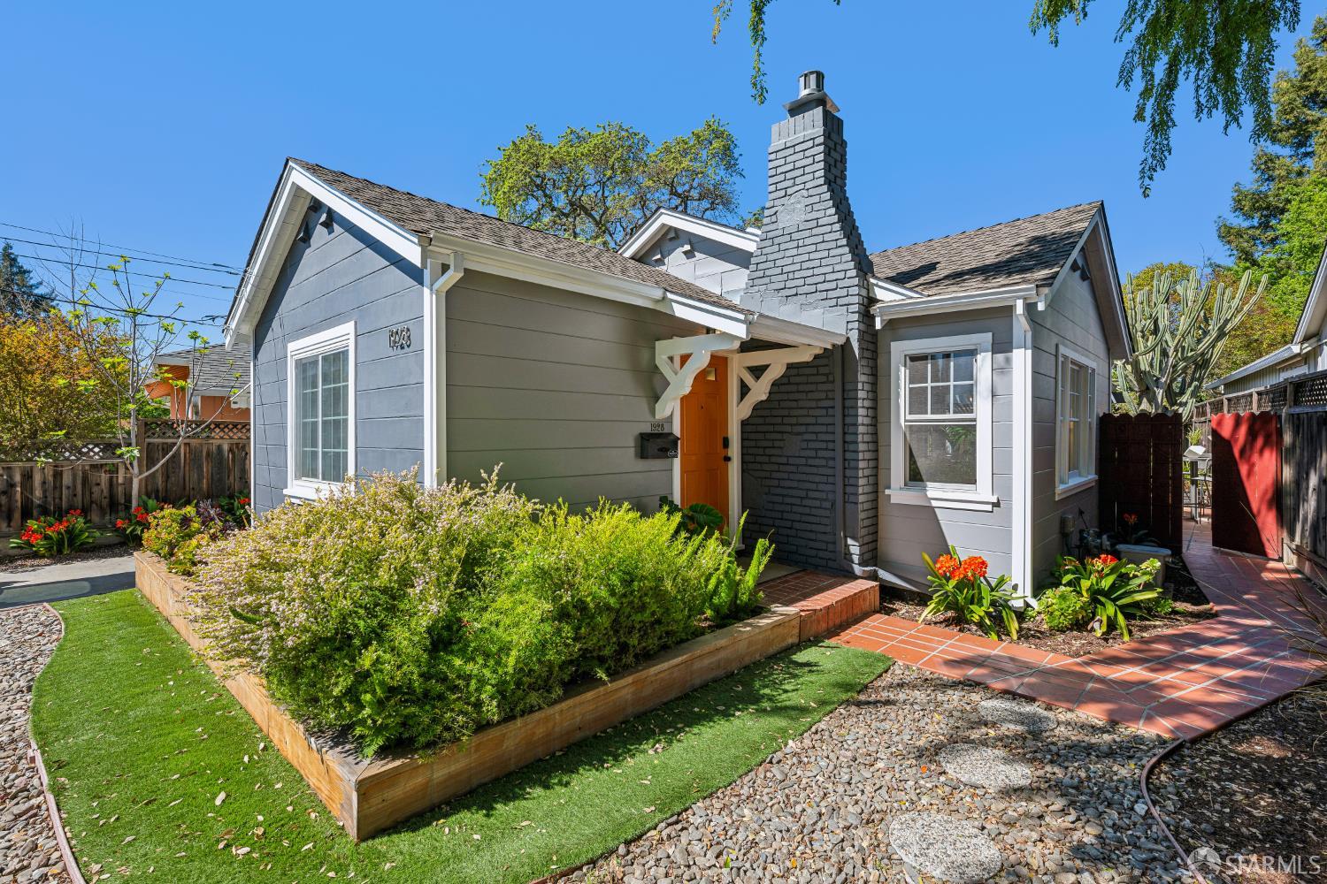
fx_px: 608
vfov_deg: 72.1
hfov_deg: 95.0
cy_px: 442
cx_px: 664
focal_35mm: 16
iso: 100
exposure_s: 1/200
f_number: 8
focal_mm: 16.5
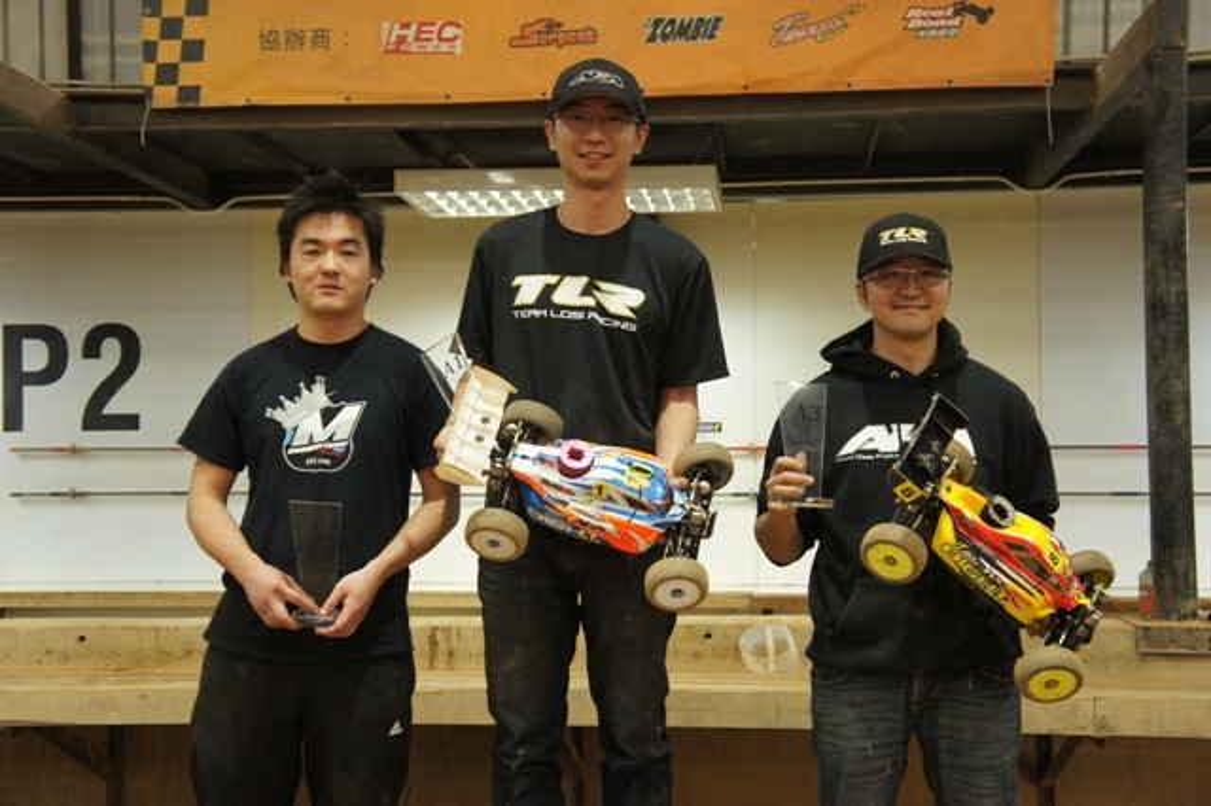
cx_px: 606
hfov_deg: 40.0
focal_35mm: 50
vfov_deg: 27.2
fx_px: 1664
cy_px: 403
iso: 1250
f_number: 4.5
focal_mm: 33
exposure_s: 1/60
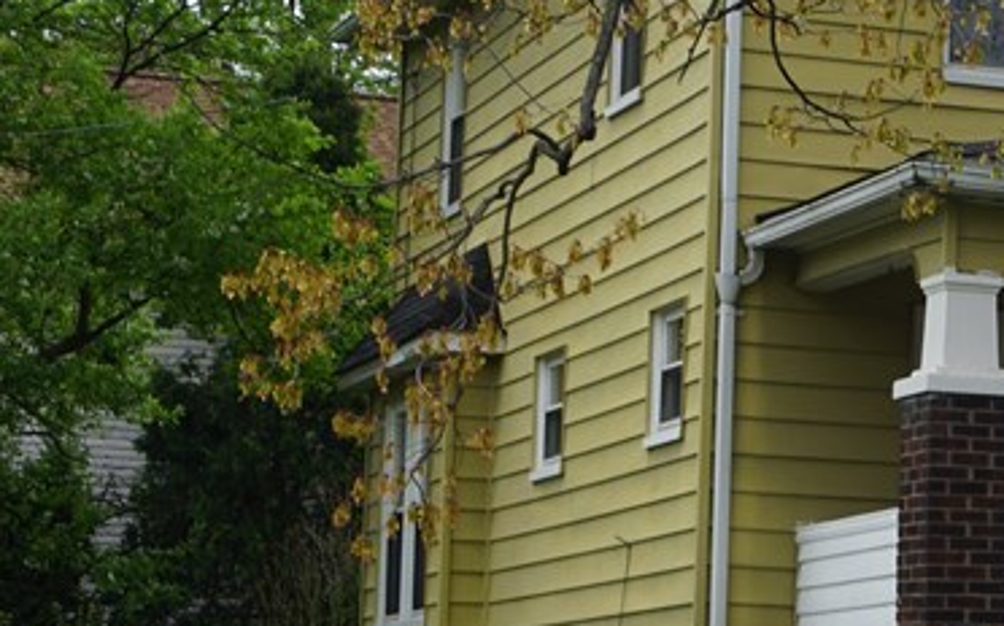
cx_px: 1161
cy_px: 305
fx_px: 3541
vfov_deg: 10.1
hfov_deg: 15.6
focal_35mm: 129
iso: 100
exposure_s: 1/100
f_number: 9
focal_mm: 29
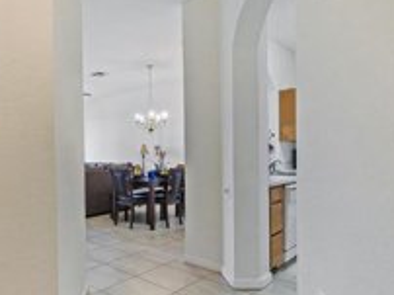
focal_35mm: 25
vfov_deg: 54.7
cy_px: 158
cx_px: 101
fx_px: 284
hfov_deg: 65.5
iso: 1250
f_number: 4
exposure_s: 1/60
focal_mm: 7
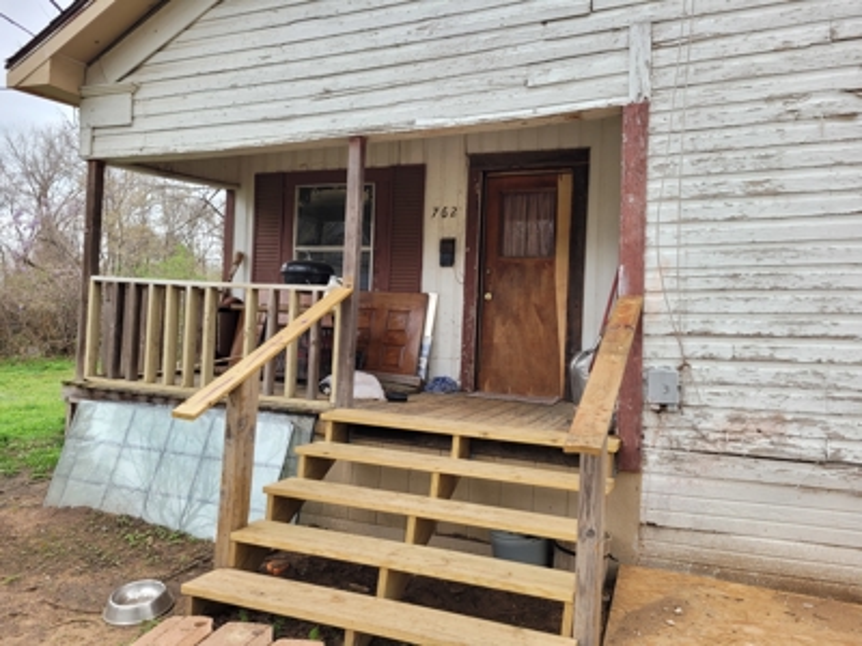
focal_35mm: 26
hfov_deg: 67.3
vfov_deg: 53.1
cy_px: 323
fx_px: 647
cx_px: 431
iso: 40
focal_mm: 5.4
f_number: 1.8
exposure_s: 1/258
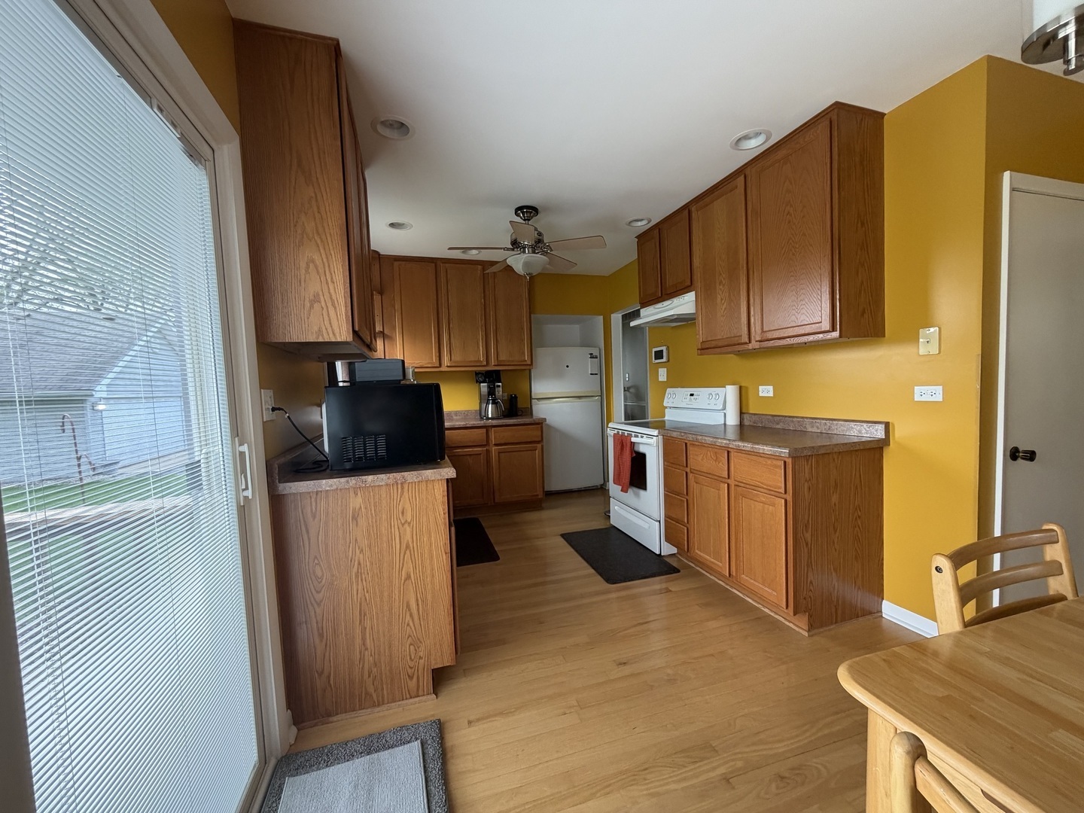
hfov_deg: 102.1
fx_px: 438
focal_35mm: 14
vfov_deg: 85.7
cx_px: 542
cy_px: 406
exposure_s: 1/121
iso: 160
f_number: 2.2
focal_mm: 2.22
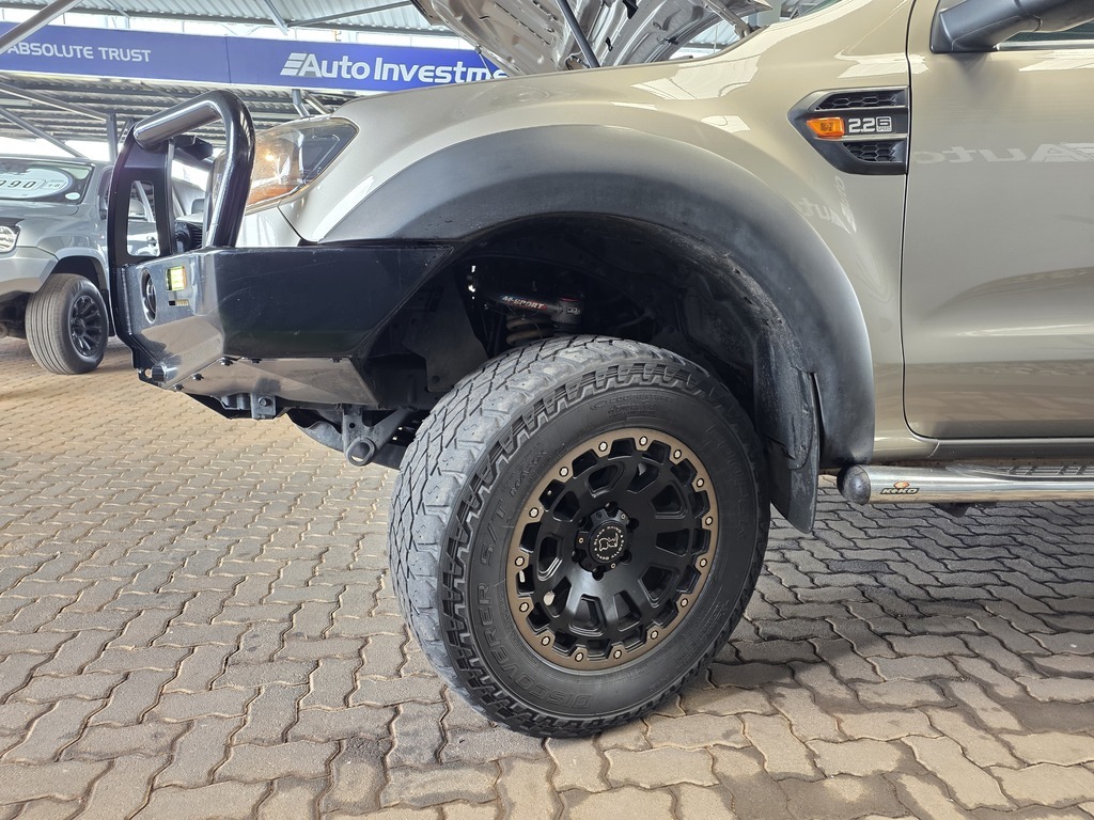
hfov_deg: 73.9
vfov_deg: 58.9
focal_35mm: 23
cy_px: 410
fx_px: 727
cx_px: 547
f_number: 1.7
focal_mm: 6.25
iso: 160
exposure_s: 1/54
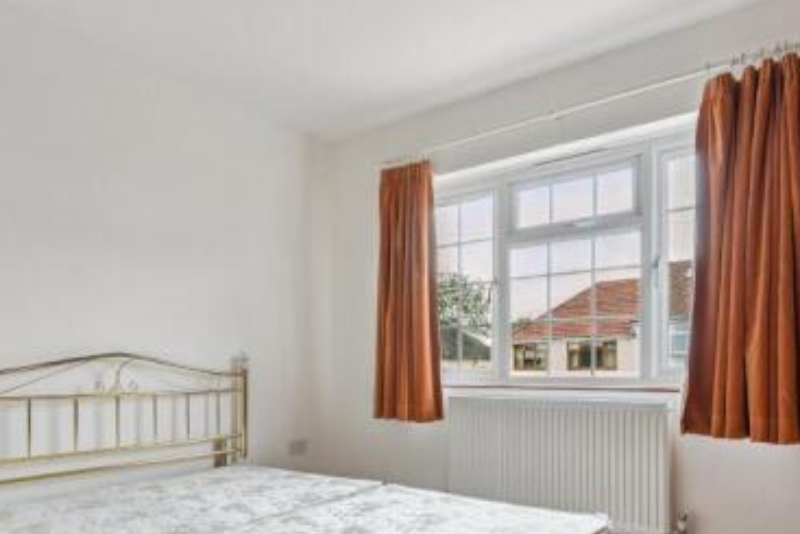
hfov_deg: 71.4
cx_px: 380
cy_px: 369
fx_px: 556
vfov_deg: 50.1
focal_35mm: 25
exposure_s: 1/4
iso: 160
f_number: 9
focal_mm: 14
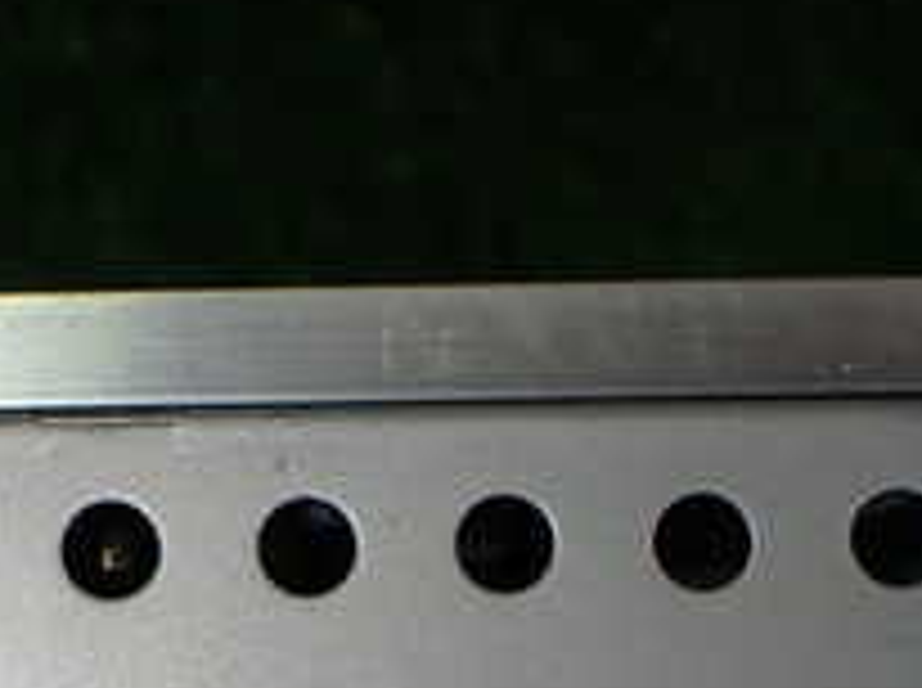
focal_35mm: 88
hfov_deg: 21.7
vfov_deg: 15.7
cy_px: 944
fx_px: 2340
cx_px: 76
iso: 100
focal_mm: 5.4
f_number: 2.3
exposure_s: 1/160
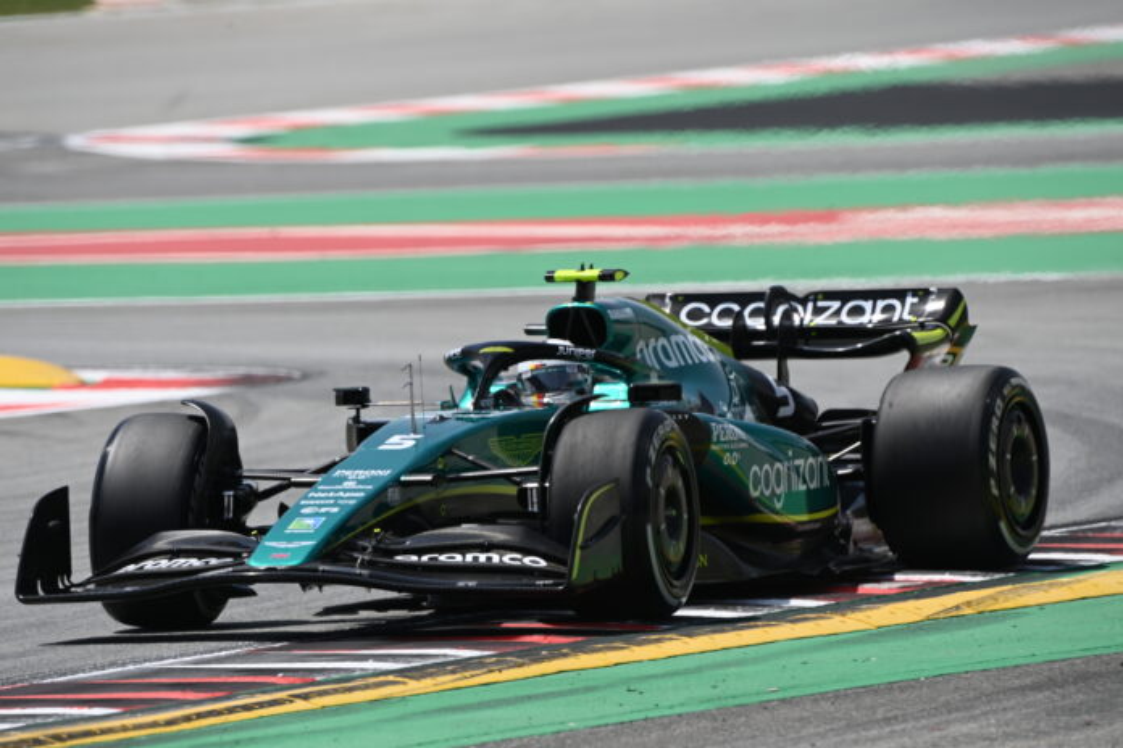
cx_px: 562
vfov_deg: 2.5
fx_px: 17468
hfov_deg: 3.7
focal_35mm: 560
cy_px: 374
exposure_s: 1/1600
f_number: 8
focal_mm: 560
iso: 400
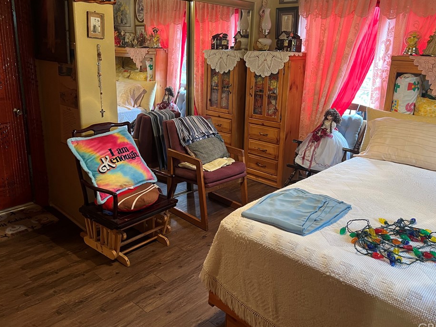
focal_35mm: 29
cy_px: 152
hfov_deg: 61.6
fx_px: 365
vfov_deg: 48.2
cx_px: 221
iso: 320
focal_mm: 5.7
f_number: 1.5
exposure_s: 1/60
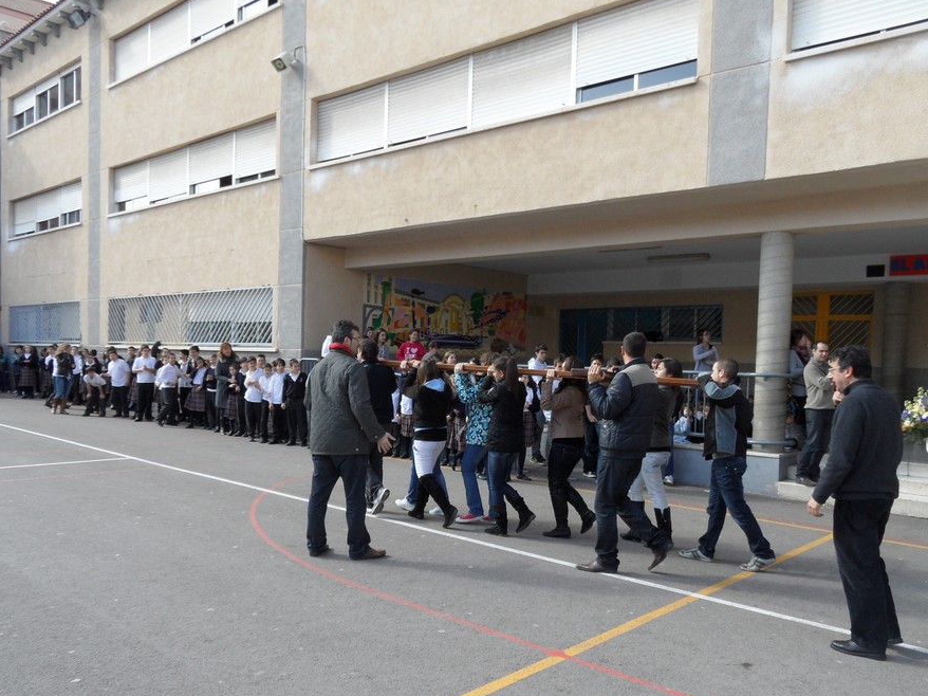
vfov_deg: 49.5
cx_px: 471
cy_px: 402
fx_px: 750
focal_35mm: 28
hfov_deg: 63.5
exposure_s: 1/500
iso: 80
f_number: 3.2
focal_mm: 3.9
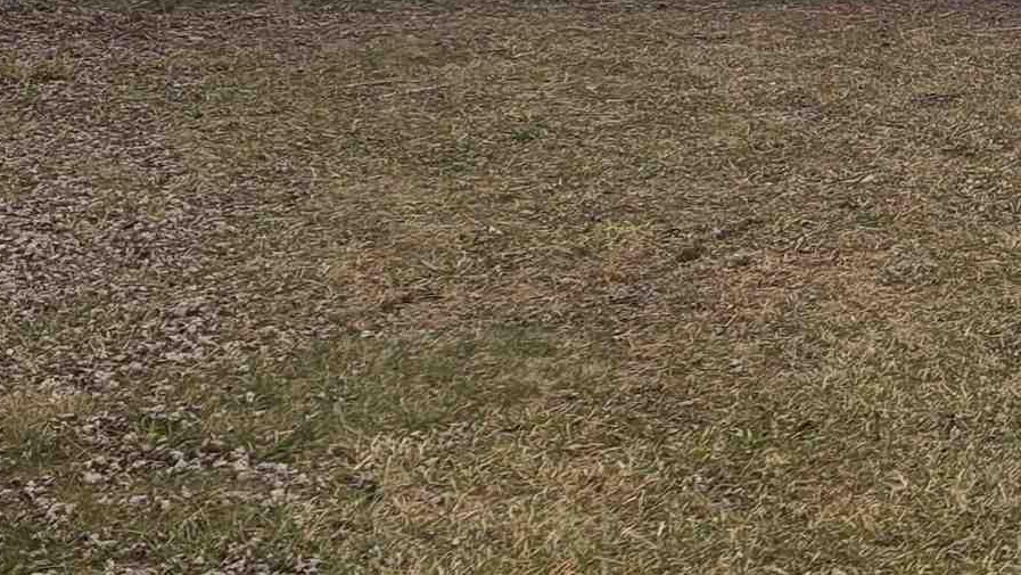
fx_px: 2627
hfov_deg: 19.8
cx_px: 1422
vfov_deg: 11.9
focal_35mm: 97
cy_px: -280
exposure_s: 1/970
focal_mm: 5.4
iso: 40
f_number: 1.8
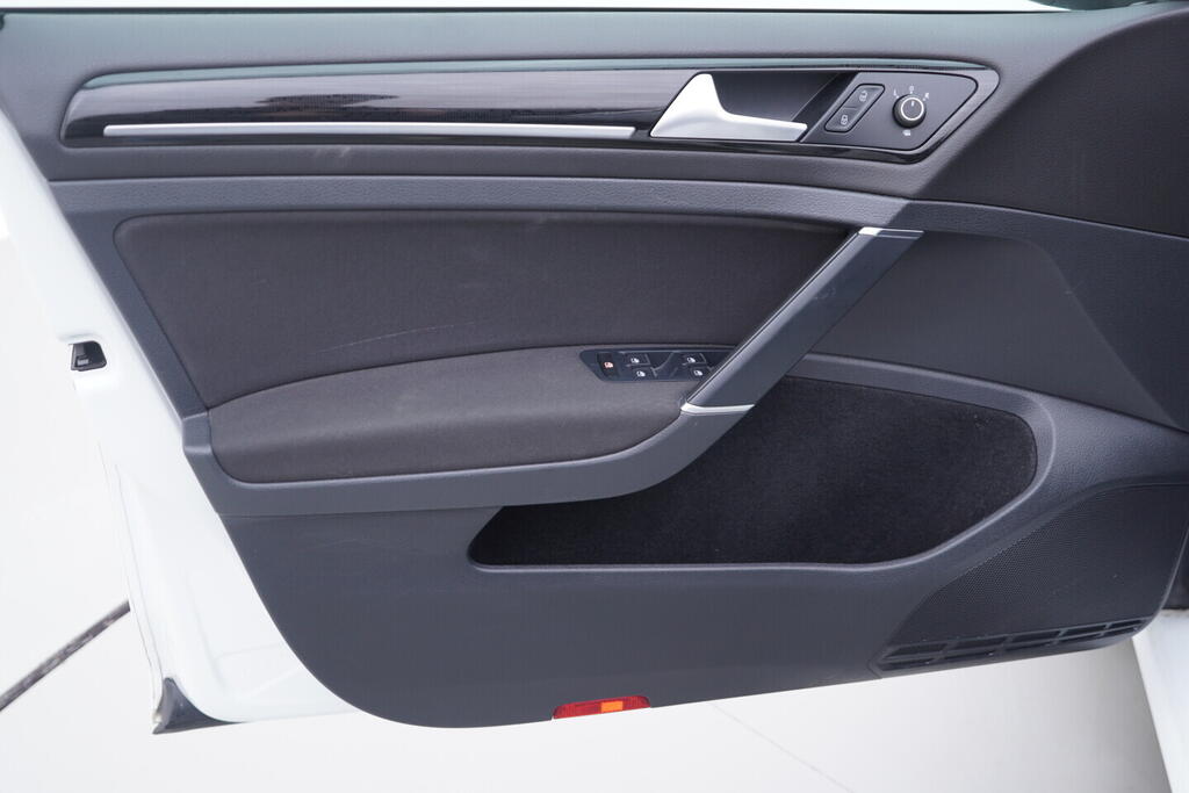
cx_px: 594
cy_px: 396
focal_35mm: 36
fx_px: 1189
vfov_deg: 36.9
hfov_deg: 53.1
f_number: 2.8
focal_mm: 24
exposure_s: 1/40
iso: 125
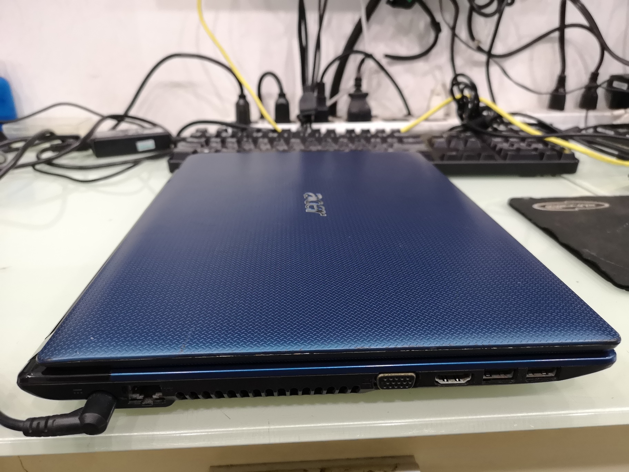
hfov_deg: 65.3
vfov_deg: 51.4
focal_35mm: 27
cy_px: 236
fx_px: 491
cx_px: 314
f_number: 1.8
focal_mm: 3.95
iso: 800
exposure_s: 1/100
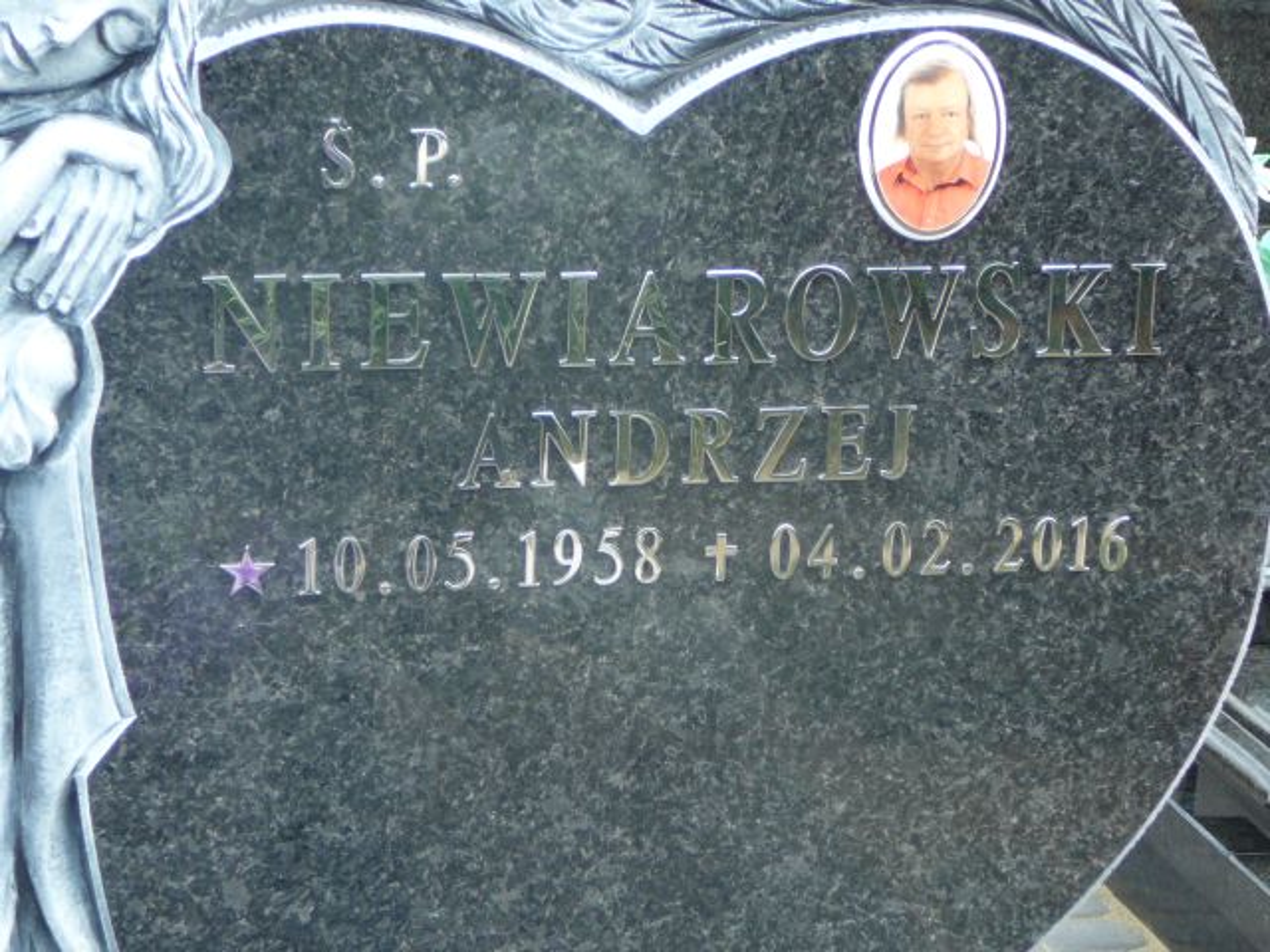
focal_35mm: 105
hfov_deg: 18.7
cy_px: 476
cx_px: 635
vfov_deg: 14.1
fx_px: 3852
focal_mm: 15.6
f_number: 3.9
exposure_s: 1/160
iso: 80
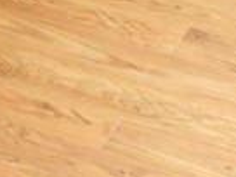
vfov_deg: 6.6
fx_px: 1336
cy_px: -425
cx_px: -99
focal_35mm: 196
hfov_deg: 9.8
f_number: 3.5
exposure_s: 1/30
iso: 250
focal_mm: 4.6
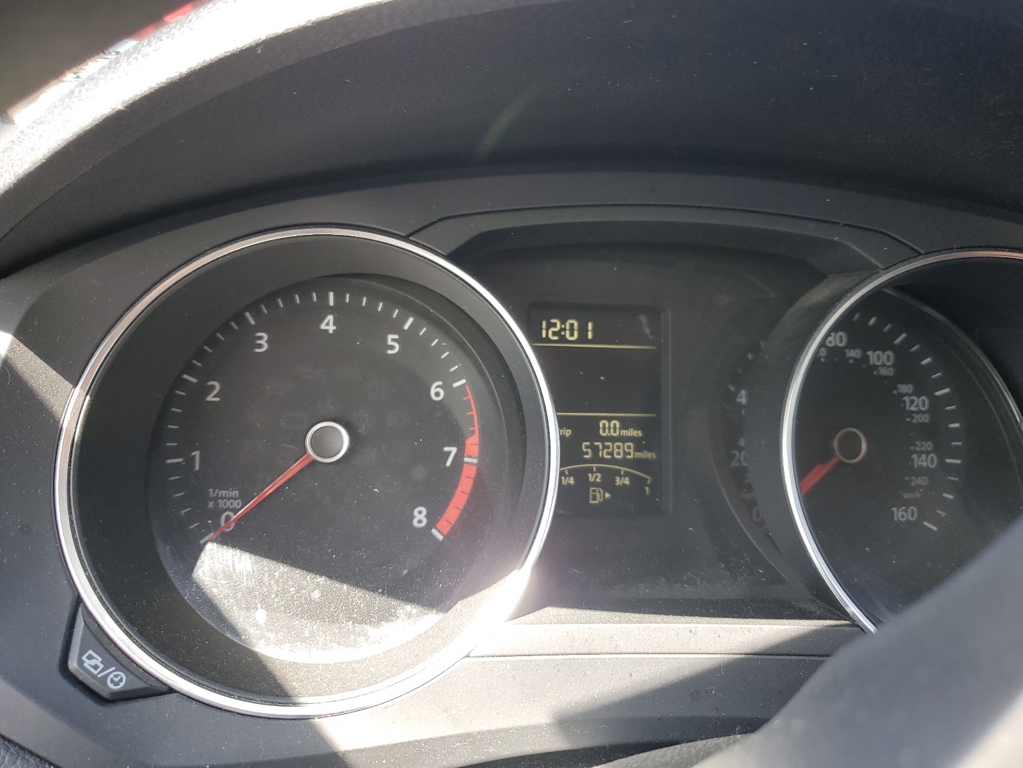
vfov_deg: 53.1
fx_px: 768
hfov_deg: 67.3
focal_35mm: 26
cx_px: 512
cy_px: 384
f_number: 1.5
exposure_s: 1/120
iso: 55
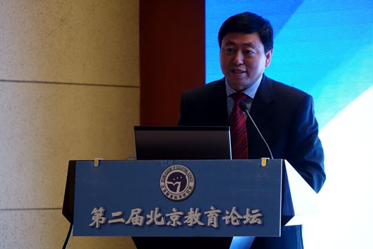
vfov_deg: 8.3
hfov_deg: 12.4
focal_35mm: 166
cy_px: 124
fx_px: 1720
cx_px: 186
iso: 800
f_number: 2.8
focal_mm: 60.99
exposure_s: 1/160
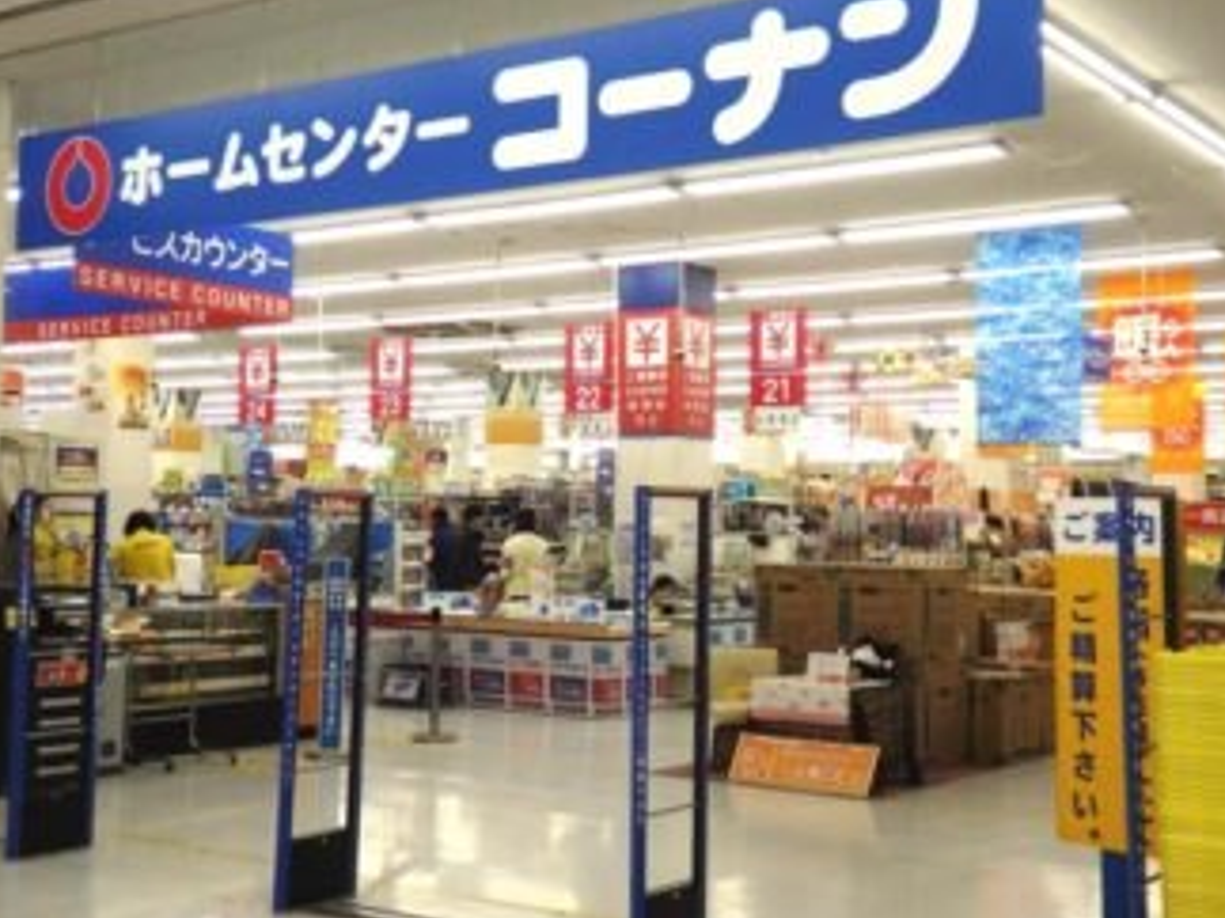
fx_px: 1521
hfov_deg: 43.8
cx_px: 578
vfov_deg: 33.6
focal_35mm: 43
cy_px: 431
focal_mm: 6.6
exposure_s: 1/80
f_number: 3.6
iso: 125
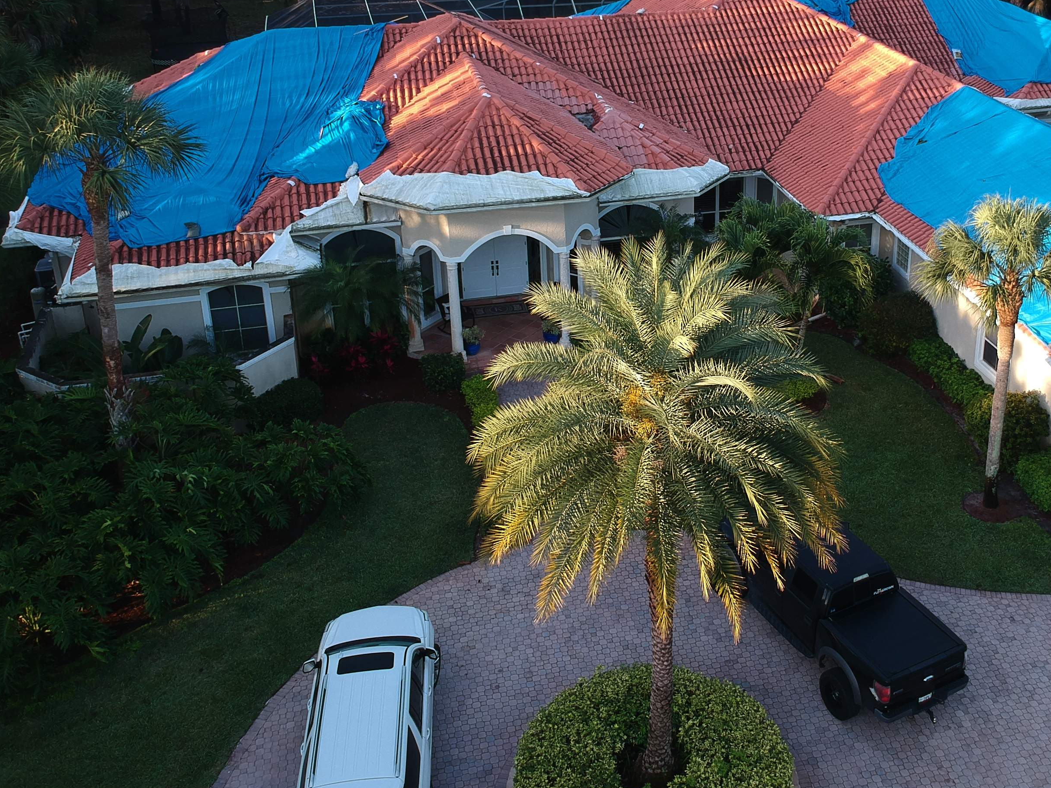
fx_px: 1245
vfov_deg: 34.8
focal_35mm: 41
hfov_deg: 45.2
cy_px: 271
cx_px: 687
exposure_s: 1/200
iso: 100
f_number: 2.6
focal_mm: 4.49
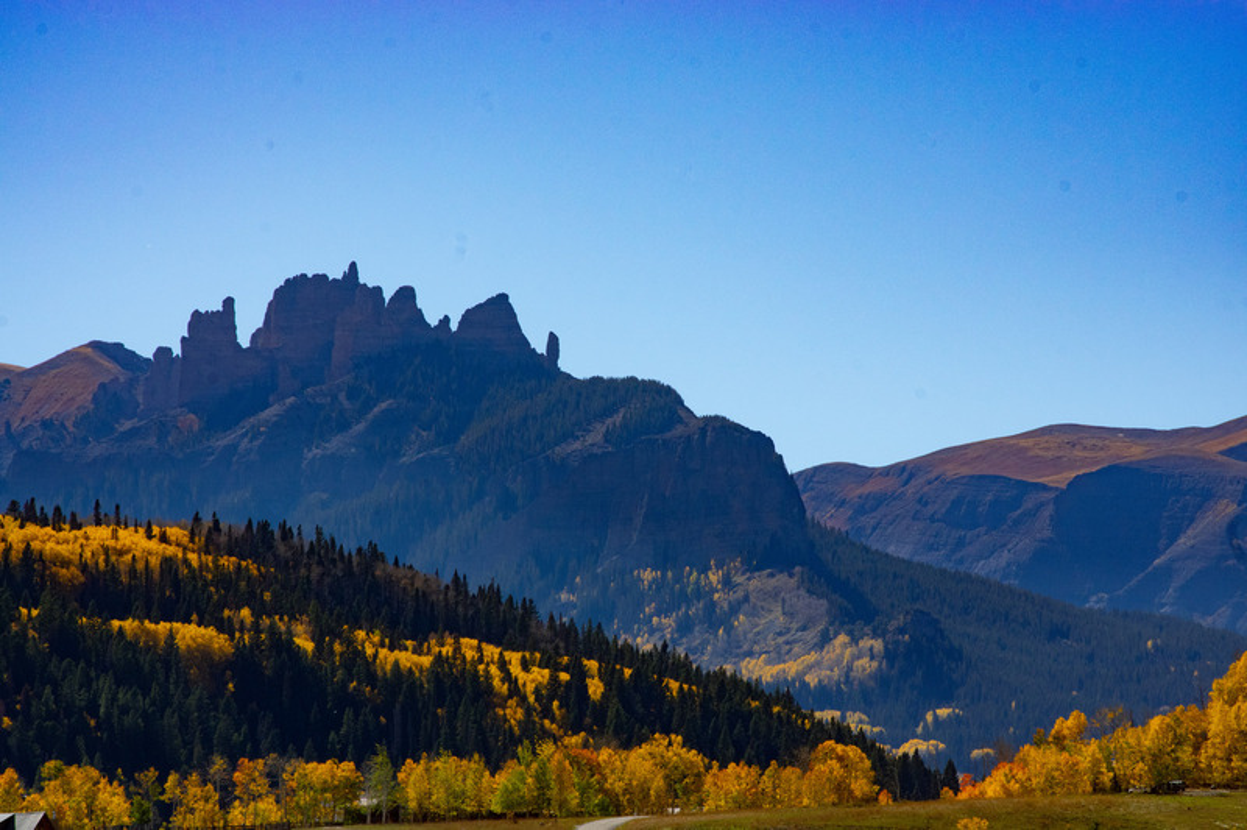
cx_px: 624
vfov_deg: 6.1
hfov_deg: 9.2
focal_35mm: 225
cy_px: 415
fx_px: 7787
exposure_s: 1/400
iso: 400
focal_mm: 150
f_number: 16
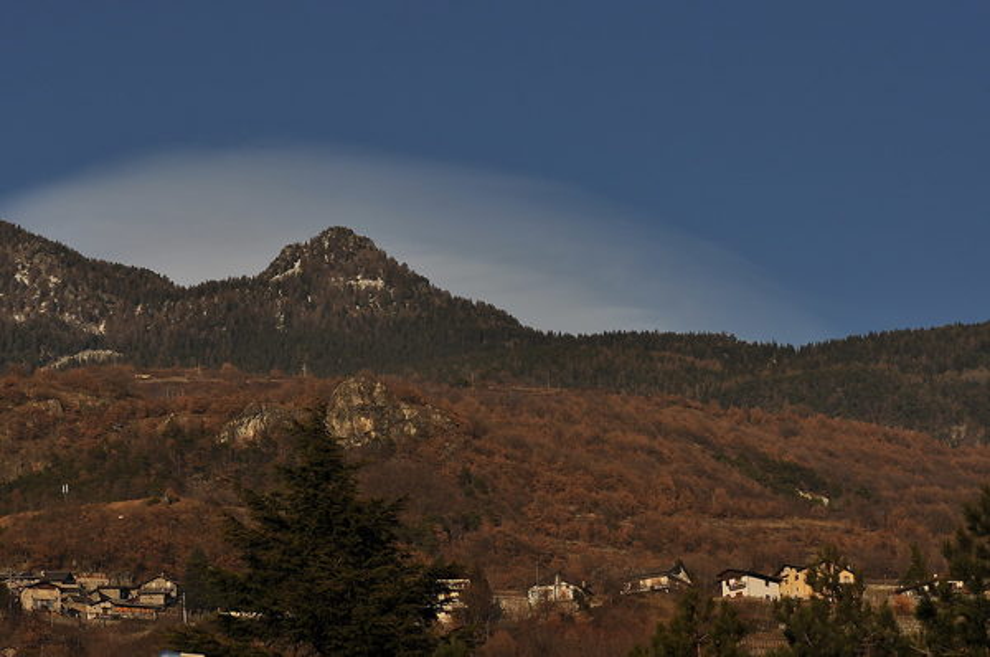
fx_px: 2883
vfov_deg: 13.0
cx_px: 495
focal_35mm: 105
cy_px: 328
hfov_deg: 19.5
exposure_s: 1/1250
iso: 200
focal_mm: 70
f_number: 9
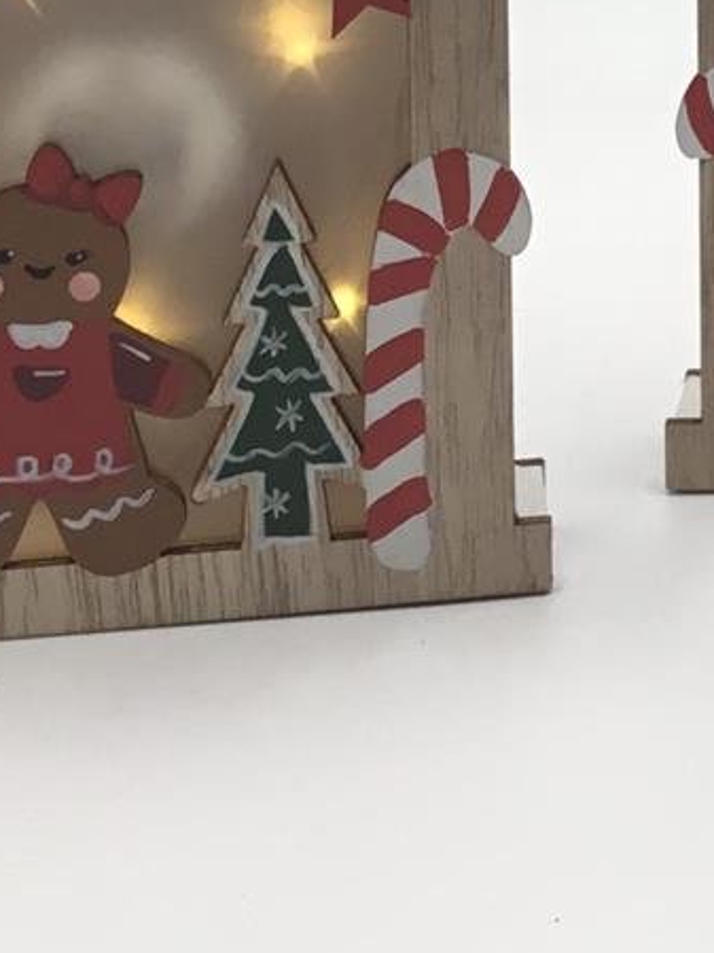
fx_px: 3716
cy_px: -591
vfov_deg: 13.5
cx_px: 1085
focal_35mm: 135
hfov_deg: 10.6
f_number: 2.4
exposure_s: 1/100
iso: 25
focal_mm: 3.3
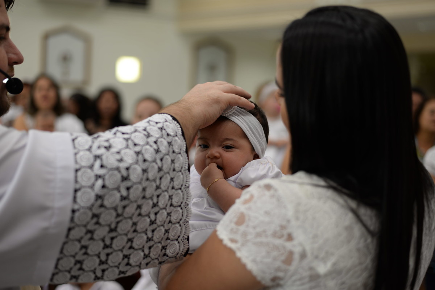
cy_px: 145
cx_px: 218
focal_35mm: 50
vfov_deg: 27.0
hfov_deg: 39.6
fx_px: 604
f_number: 2.2
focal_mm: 50
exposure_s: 1/100
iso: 160
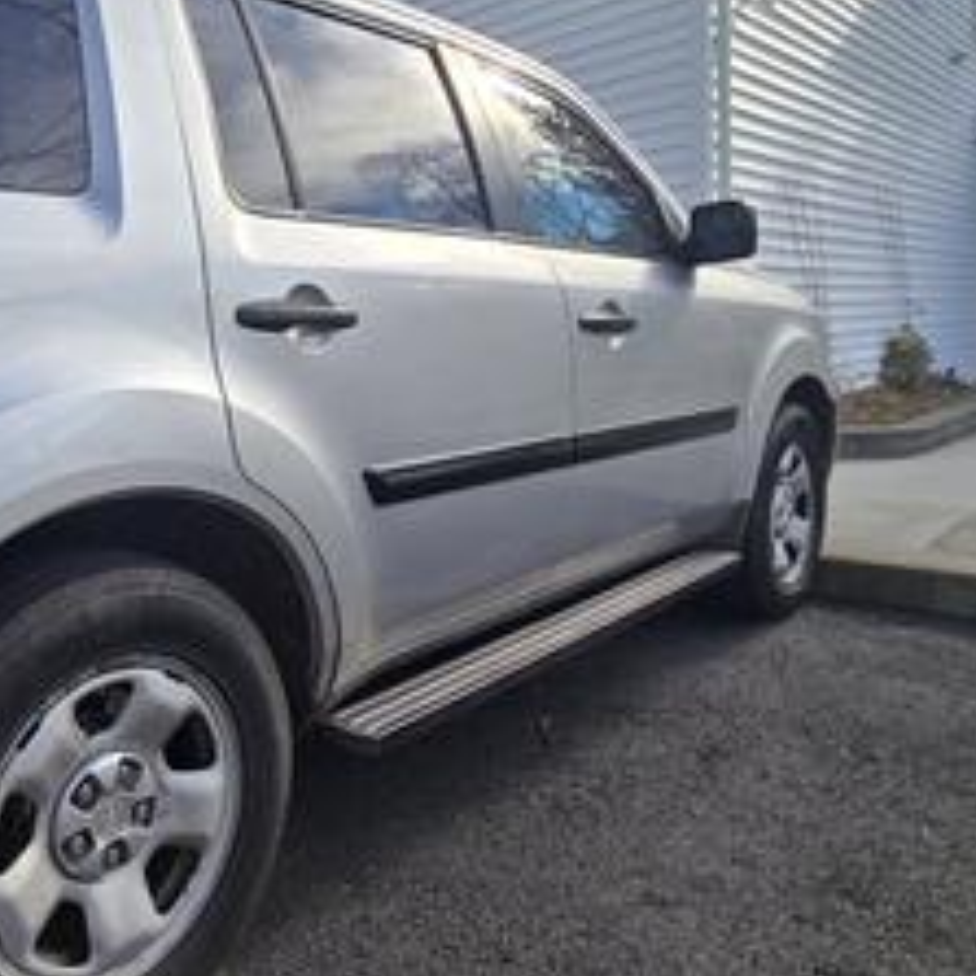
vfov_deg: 60.7
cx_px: 153
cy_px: 416
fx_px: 829
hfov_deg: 55.2
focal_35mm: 26
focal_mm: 2.2
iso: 50
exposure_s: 1/1073
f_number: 2.2
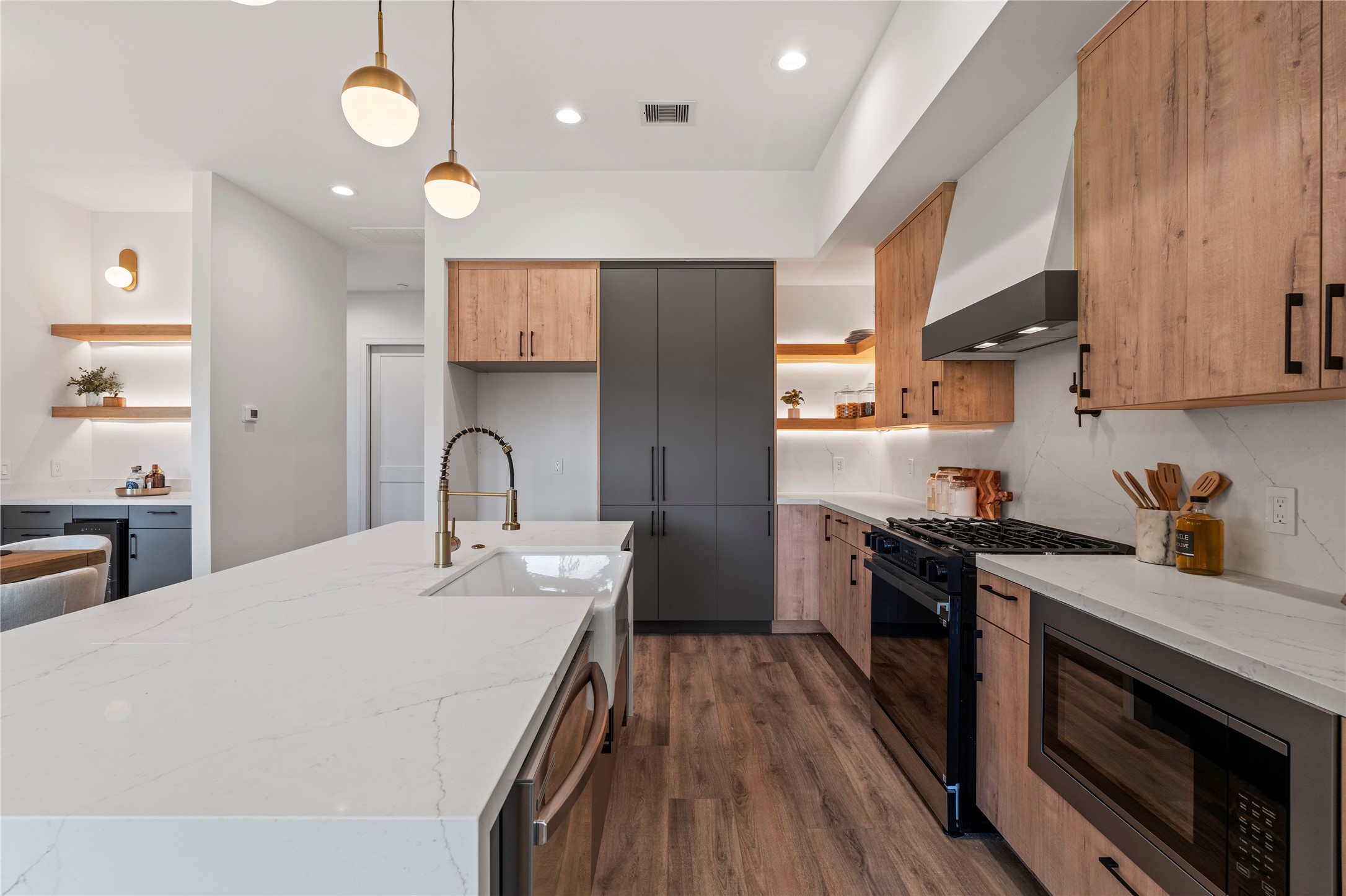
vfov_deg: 73.7
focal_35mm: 16
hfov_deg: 96.7
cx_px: 673
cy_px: 448
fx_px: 598
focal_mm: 16
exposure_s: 1/2
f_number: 9
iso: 200
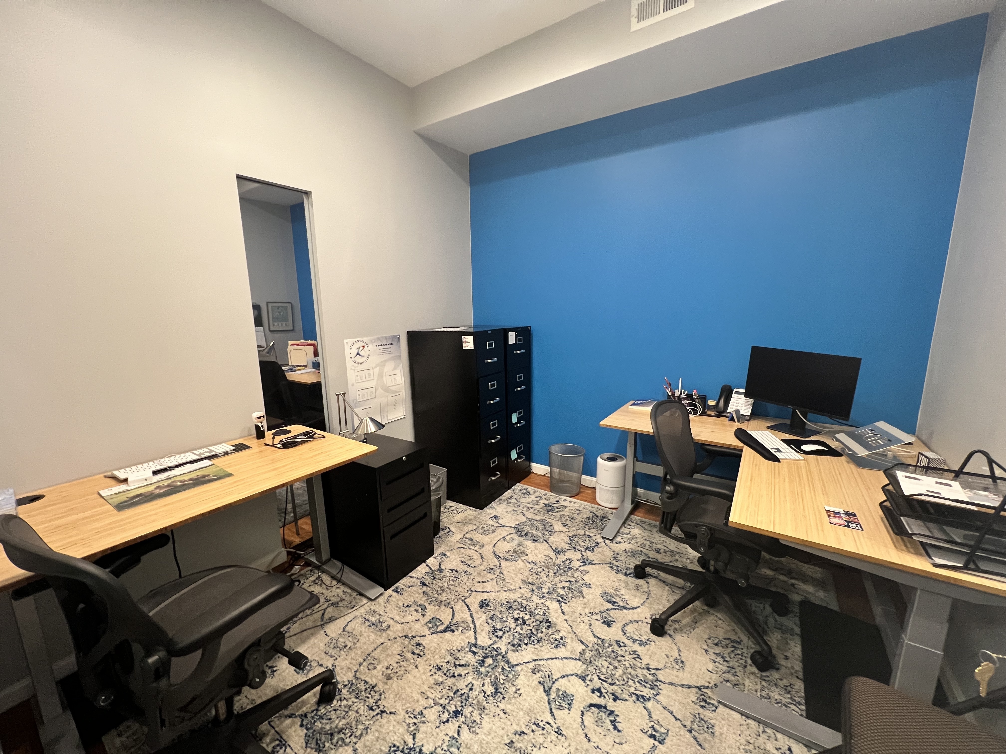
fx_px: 378
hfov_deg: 106.2
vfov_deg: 89.9
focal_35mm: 13
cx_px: 503
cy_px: 377
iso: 400
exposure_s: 1/60
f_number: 1.8
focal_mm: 1.57
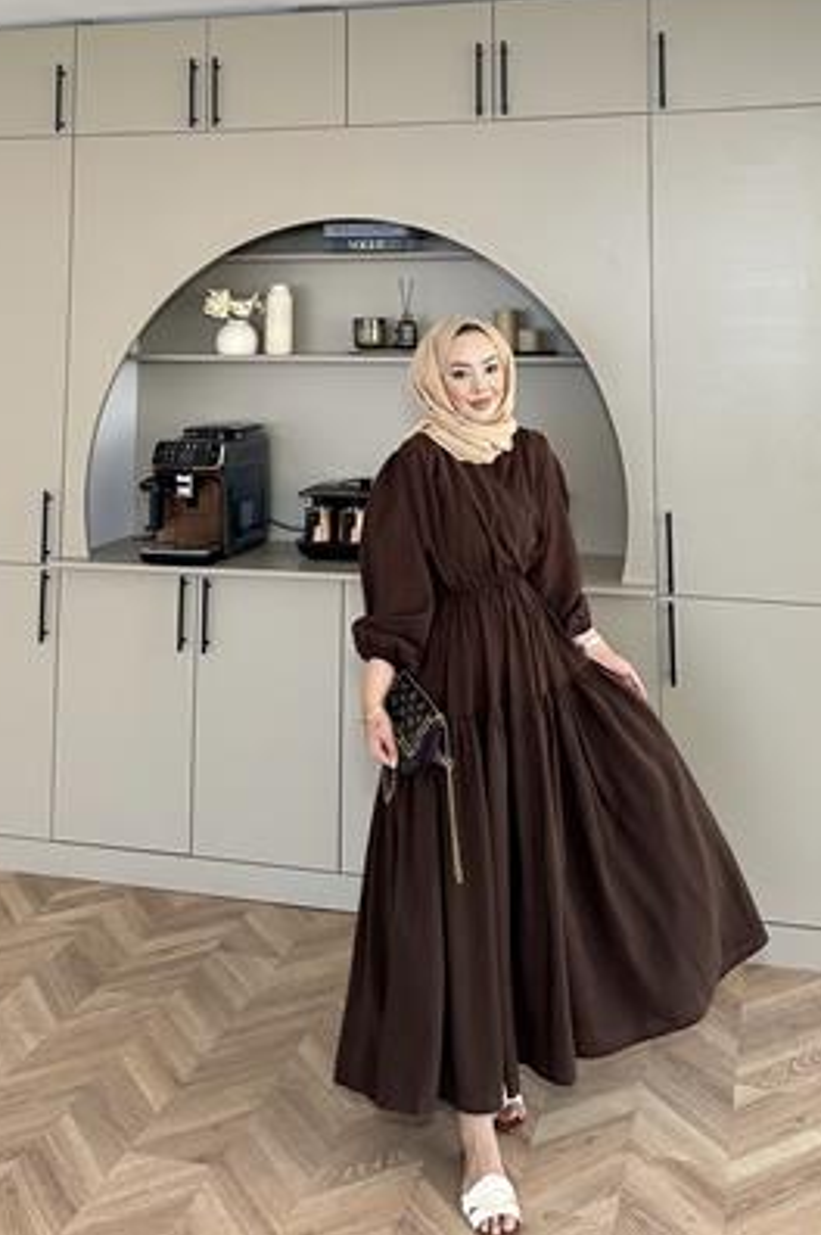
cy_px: 608
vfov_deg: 69.4
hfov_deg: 49.5
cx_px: 432
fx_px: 891
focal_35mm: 26
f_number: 1.78
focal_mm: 6.86
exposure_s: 1/121
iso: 160
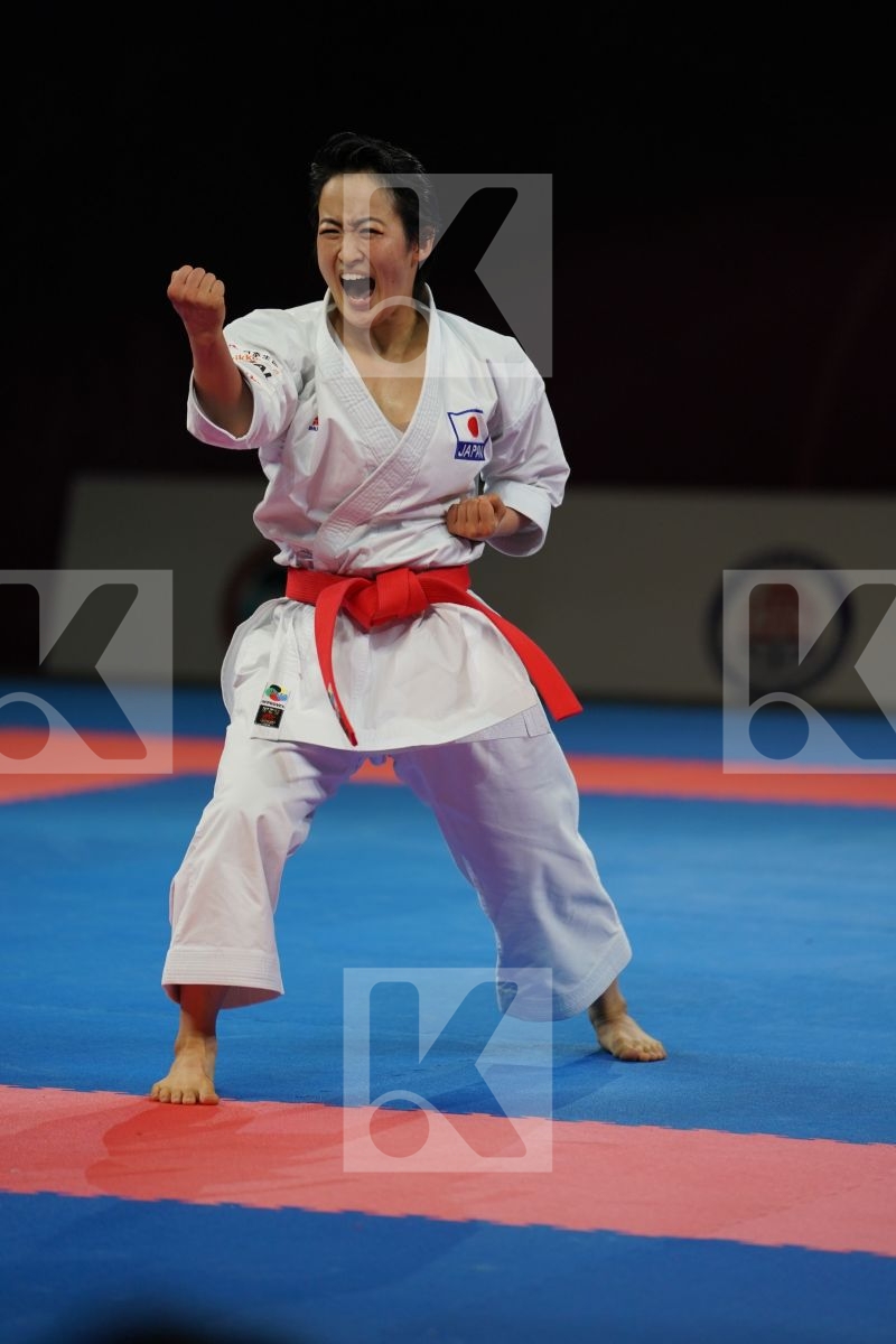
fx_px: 6794
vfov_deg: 11.3
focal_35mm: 182
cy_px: 672
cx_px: 448
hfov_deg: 7.5
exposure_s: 1/500
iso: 500
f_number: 2.8
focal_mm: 182
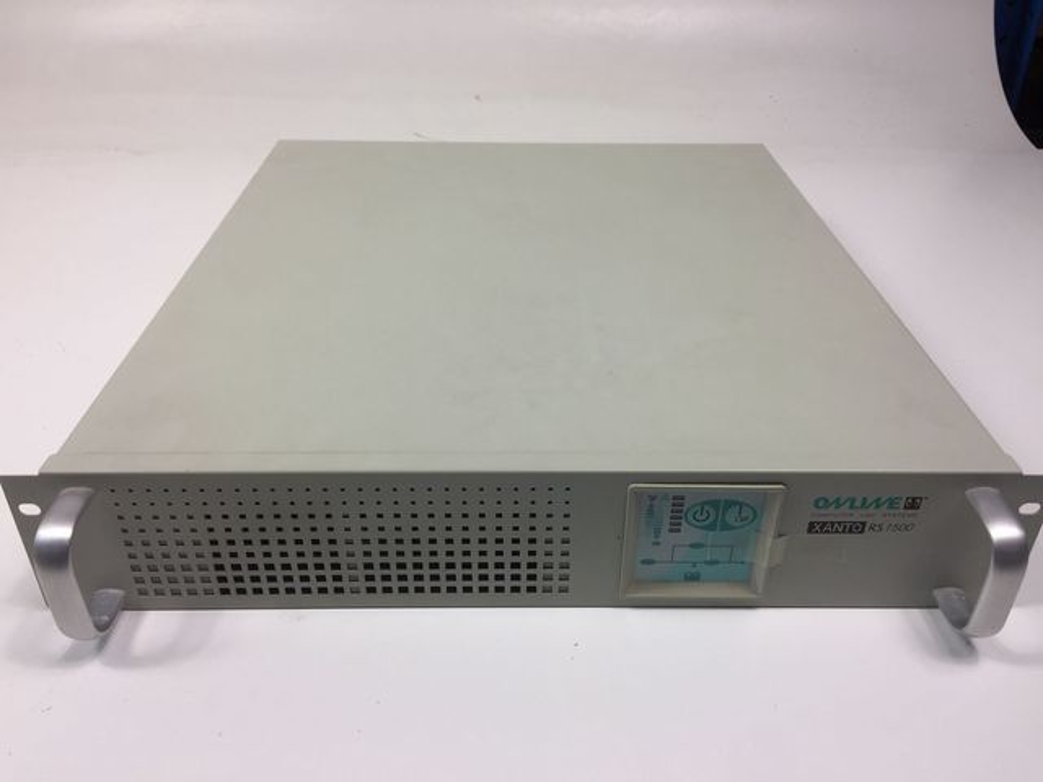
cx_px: 522
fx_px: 874
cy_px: 391
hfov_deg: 61.7
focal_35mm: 29
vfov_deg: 48.2
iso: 40
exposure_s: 1/100
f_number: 2.2
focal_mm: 4.15
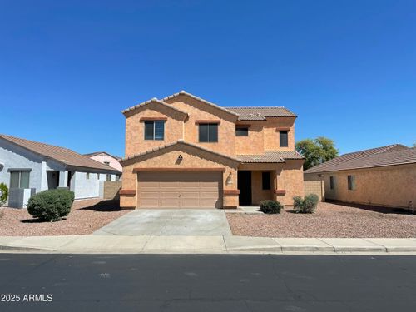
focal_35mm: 26
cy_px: 156
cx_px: 208
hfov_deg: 67.3
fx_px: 312
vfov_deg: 53.1
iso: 32
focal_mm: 4.2
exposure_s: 1/5051
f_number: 1.6
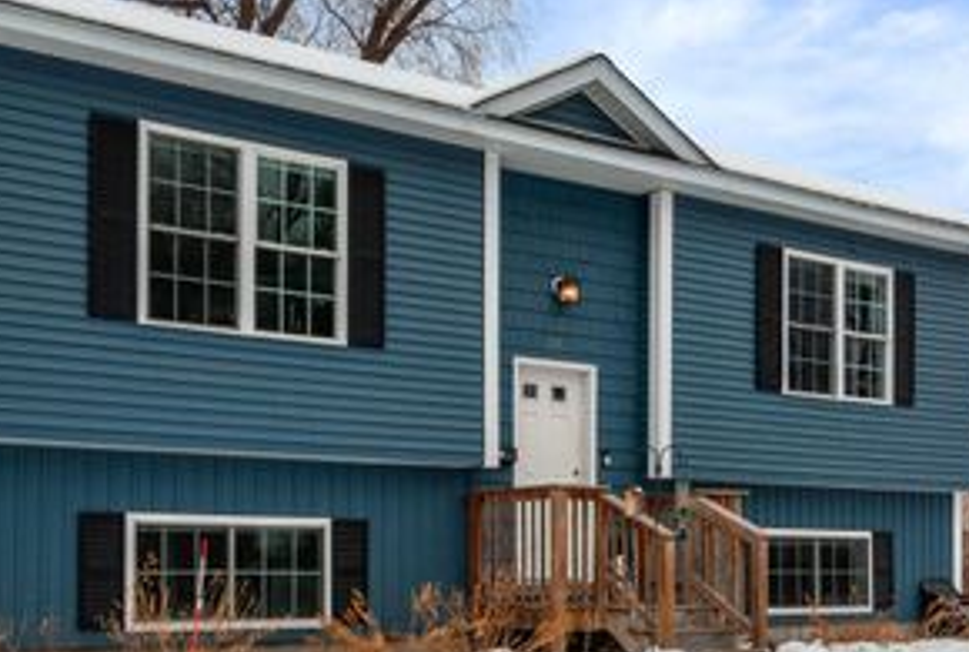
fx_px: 1673
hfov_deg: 32.1
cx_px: 354
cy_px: 339
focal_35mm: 62
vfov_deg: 22.0
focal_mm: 24
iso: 200
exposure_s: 1/125
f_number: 10
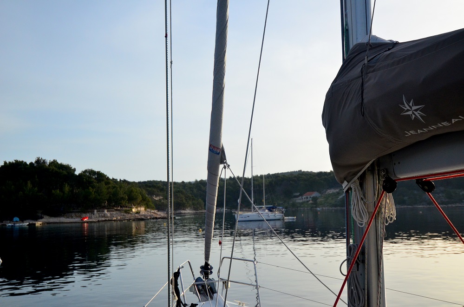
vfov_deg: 36.7
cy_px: 154
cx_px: 232
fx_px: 463
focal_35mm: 36
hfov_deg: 53.2
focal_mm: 24
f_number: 4.5
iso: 1100
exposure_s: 1/8000
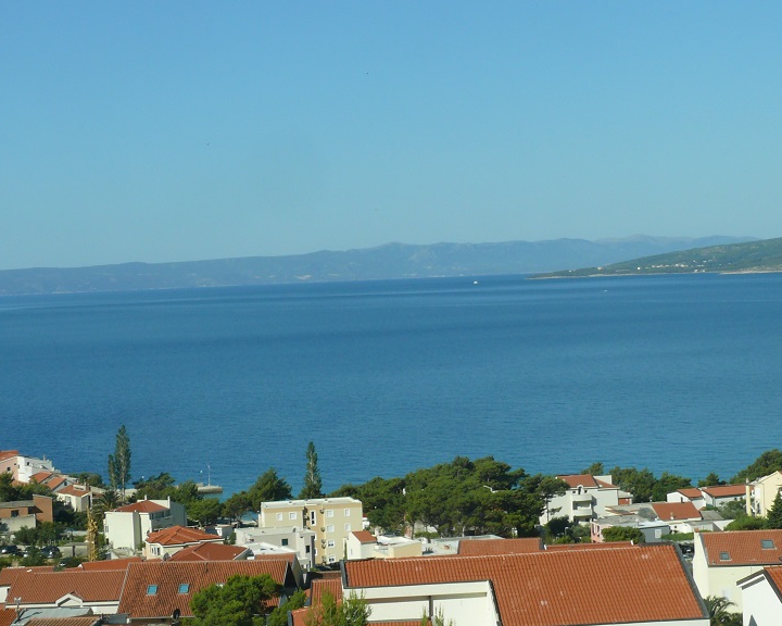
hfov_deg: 21.5
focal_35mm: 89
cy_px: 290
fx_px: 2060
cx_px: 477
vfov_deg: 17.3
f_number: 7.1
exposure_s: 1/400
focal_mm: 12.7
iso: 100
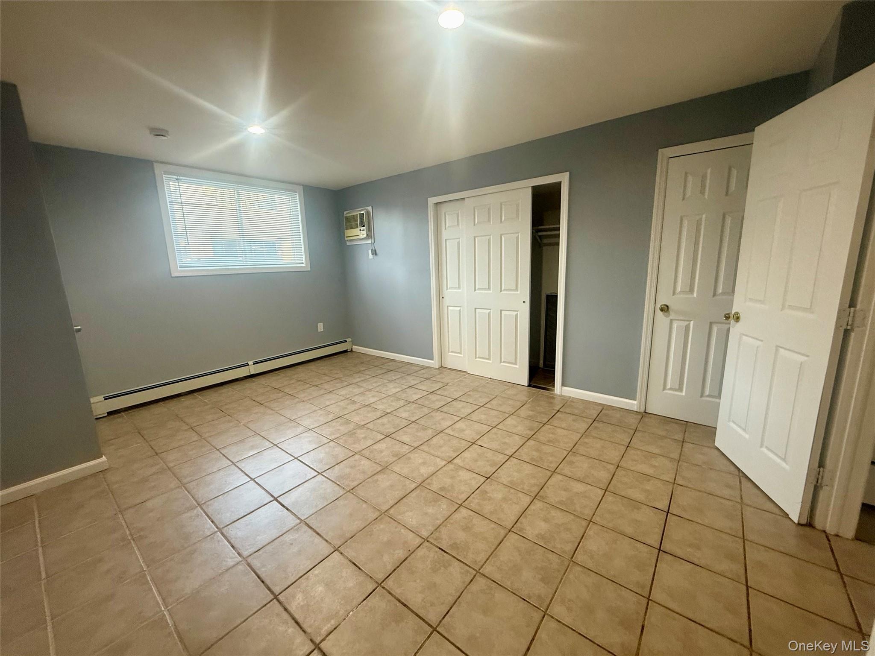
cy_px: 328
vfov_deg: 85.7
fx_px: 354
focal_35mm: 14
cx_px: 438
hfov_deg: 102.1
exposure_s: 1/60
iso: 250
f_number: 2.2
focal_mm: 2.22
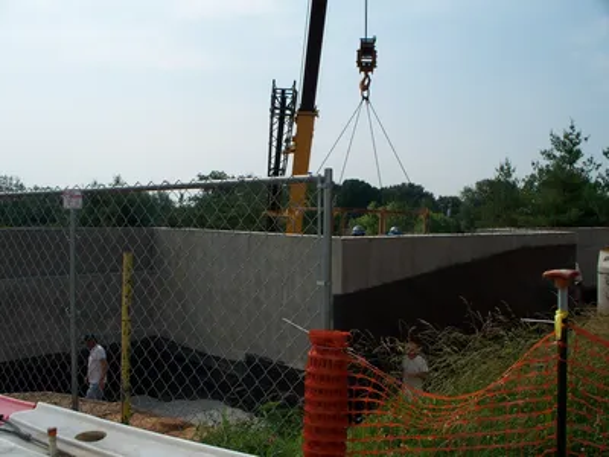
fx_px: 633
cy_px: 228
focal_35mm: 36
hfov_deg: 51.4
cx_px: 304
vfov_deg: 39.7
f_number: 5
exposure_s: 1/640
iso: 64
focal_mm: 7.54
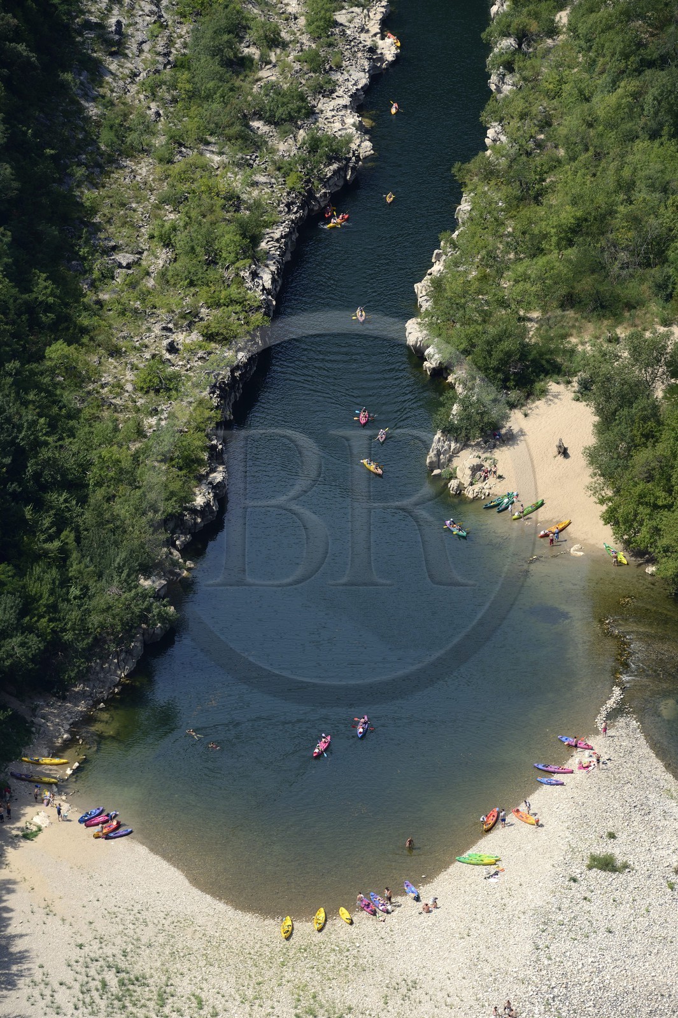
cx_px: 339
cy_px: 509
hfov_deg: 6.9
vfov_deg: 10.3
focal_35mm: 200
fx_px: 5656
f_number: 10
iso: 200
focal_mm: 200
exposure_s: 1/320
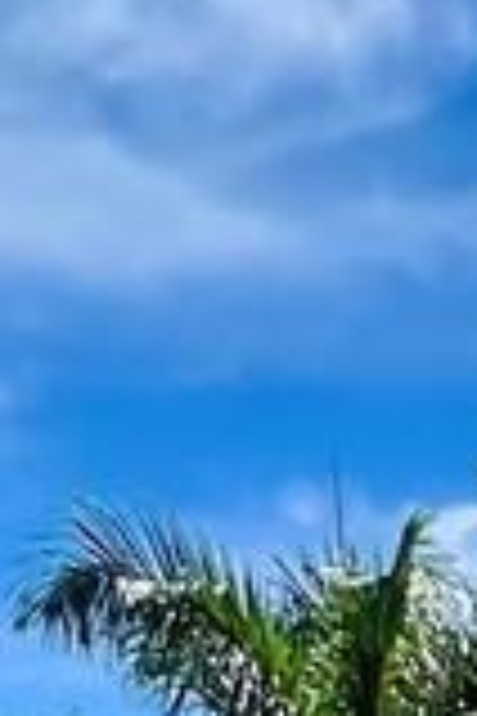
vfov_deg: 12.0
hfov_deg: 8.8
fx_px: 2703
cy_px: 1734
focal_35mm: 136
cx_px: 1260
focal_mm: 1.57
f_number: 1.8
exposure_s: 1/1376
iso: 32
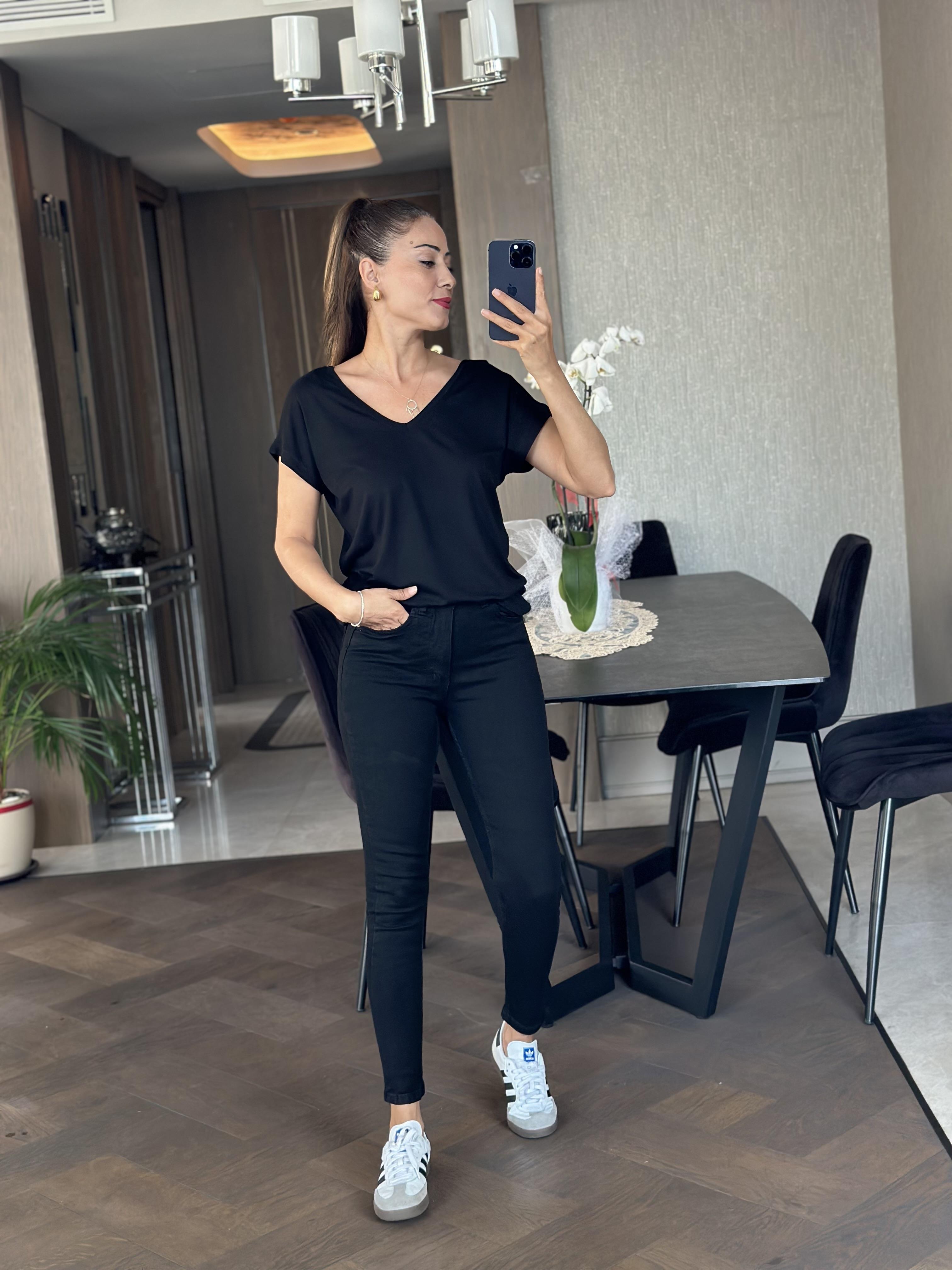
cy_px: 635
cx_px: 476
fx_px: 1760
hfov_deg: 30.3
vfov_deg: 39.7
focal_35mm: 48
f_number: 1.78
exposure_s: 1/60
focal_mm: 6.86
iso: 160
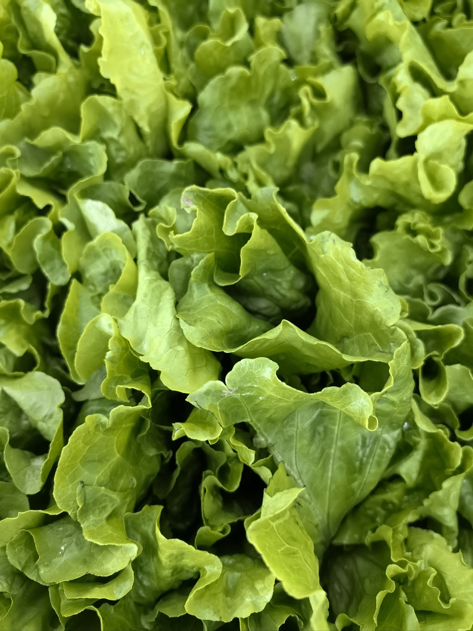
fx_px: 492
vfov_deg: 65.3
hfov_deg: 51.4
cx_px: 236
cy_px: 316
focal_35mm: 27
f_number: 2
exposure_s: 1/100
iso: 1000
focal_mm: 6.35
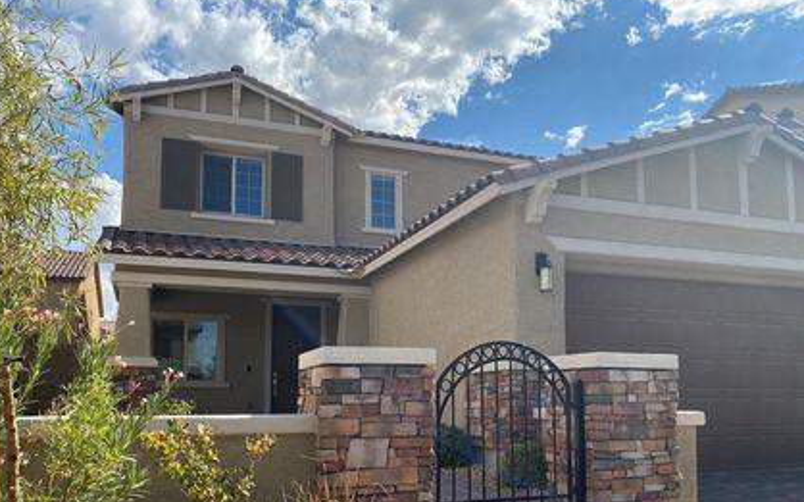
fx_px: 723
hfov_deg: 57.8
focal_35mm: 33
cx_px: 477
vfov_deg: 37.7
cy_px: 347
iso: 32
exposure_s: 1/2967
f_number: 1.8
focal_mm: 4.25
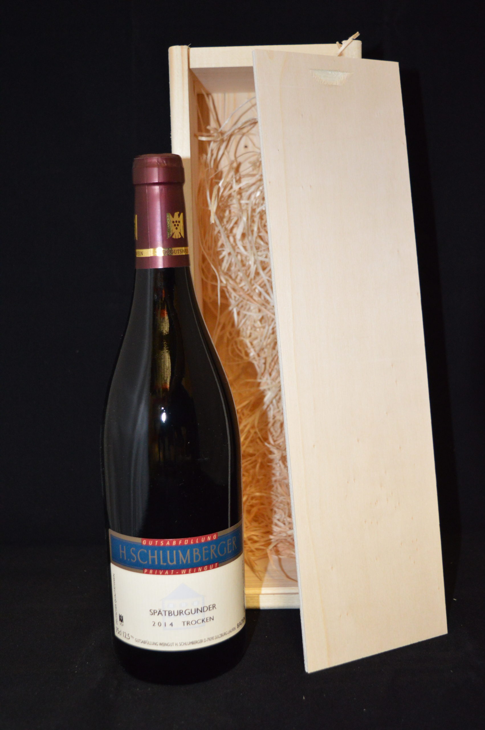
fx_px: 850
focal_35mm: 42
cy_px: 365
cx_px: 242
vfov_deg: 46.4
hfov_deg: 31.8
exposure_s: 1/60
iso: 2000
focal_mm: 28
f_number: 4.2
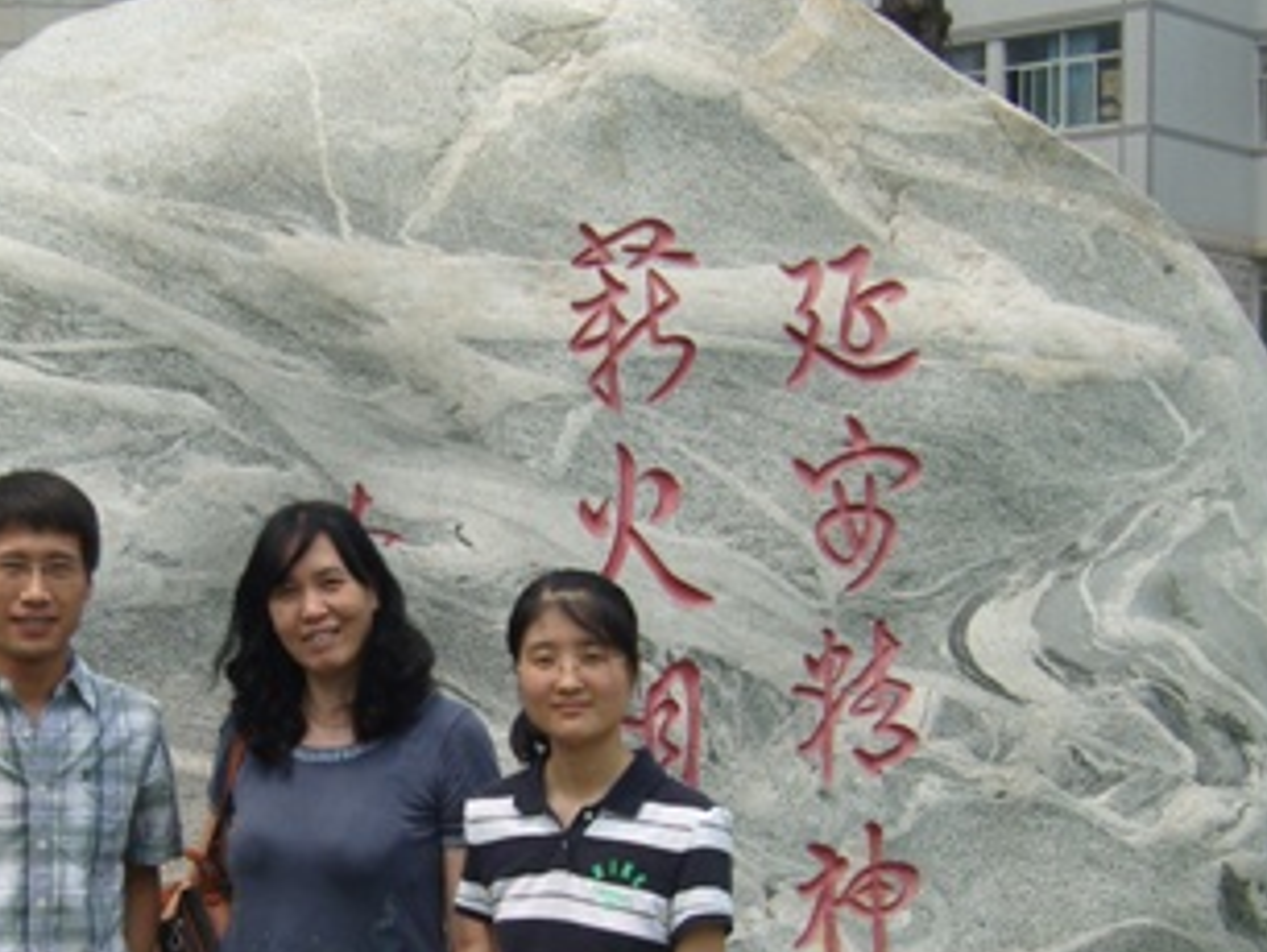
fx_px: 2601
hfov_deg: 27.2
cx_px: 385
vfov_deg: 20.5
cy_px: 766
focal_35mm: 71
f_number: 7
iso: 80
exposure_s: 1/200
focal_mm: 7.3
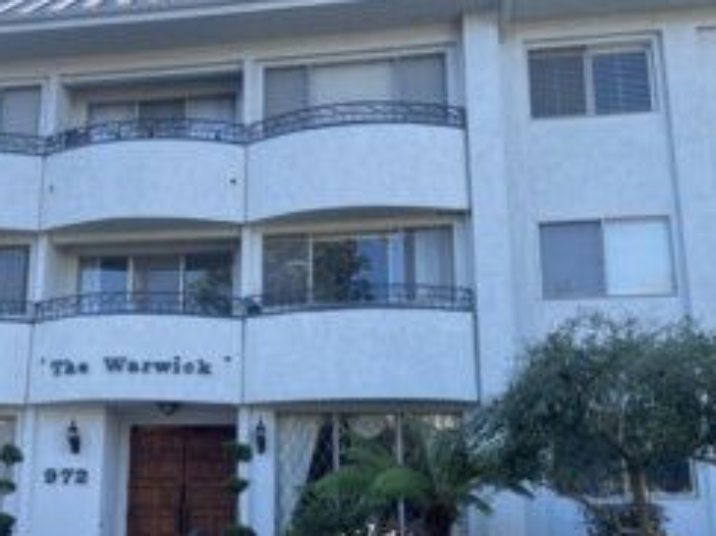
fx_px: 765
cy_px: 348
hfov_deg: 49.2
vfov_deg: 38.3
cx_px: 233
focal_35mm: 37
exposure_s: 1/518
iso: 32
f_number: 1.6
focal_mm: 5.1
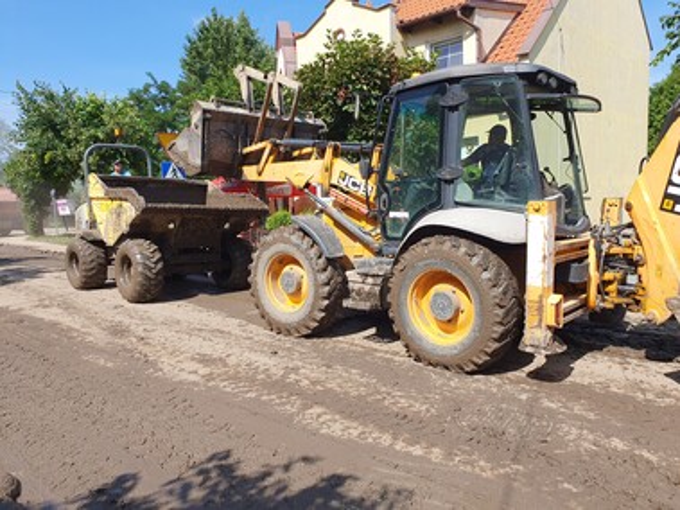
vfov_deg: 53.0
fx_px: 511
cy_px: 255
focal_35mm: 26
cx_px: 340
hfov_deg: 67.3
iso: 50
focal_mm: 4.32
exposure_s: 1/1204
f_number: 2.4
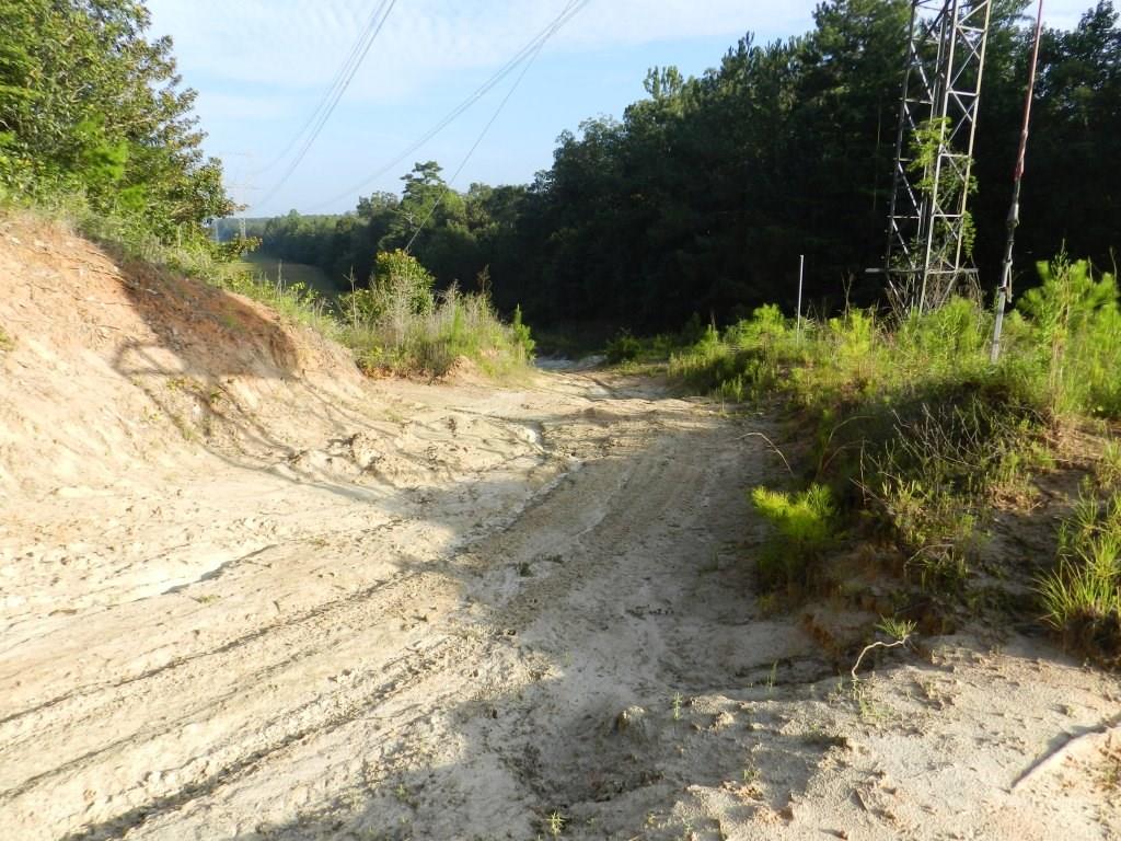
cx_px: 560
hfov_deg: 73.9
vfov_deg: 58.9
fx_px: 745
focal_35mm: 23
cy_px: 420
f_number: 3.4
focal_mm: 4
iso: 160
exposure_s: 1/640
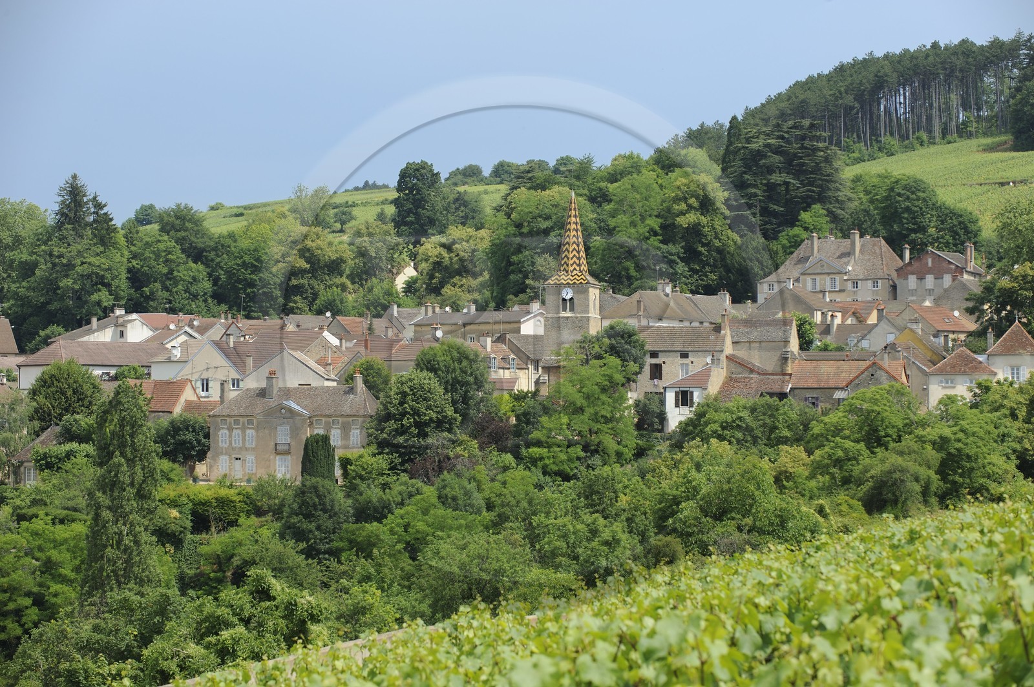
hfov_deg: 17.1
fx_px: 3444
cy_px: 344
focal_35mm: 120
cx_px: 517
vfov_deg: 11.4
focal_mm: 120
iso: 200
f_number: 7.1
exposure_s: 1/400
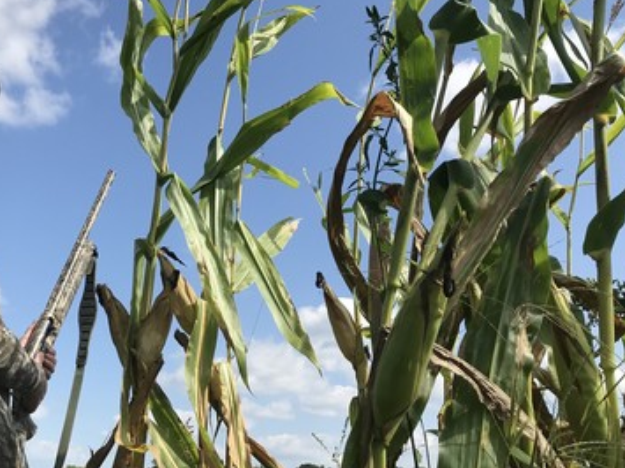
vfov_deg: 32.1
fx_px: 812
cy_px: 254
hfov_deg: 41.5
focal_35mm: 45
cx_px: 208
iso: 20
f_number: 1.8
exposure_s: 1/2591
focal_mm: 3.99
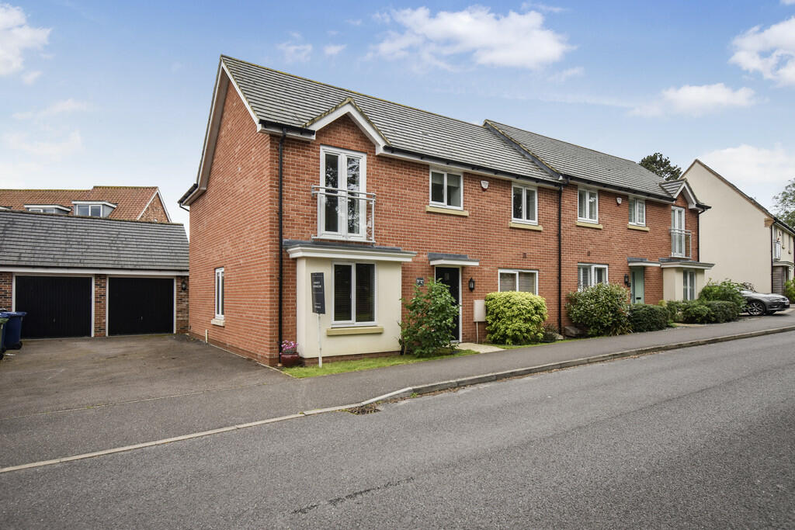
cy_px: 265
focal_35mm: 20
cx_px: 398
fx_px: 431
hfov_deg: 85.4
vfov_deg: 63.2
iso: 100
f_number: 5
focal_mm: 13
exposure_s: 1/400
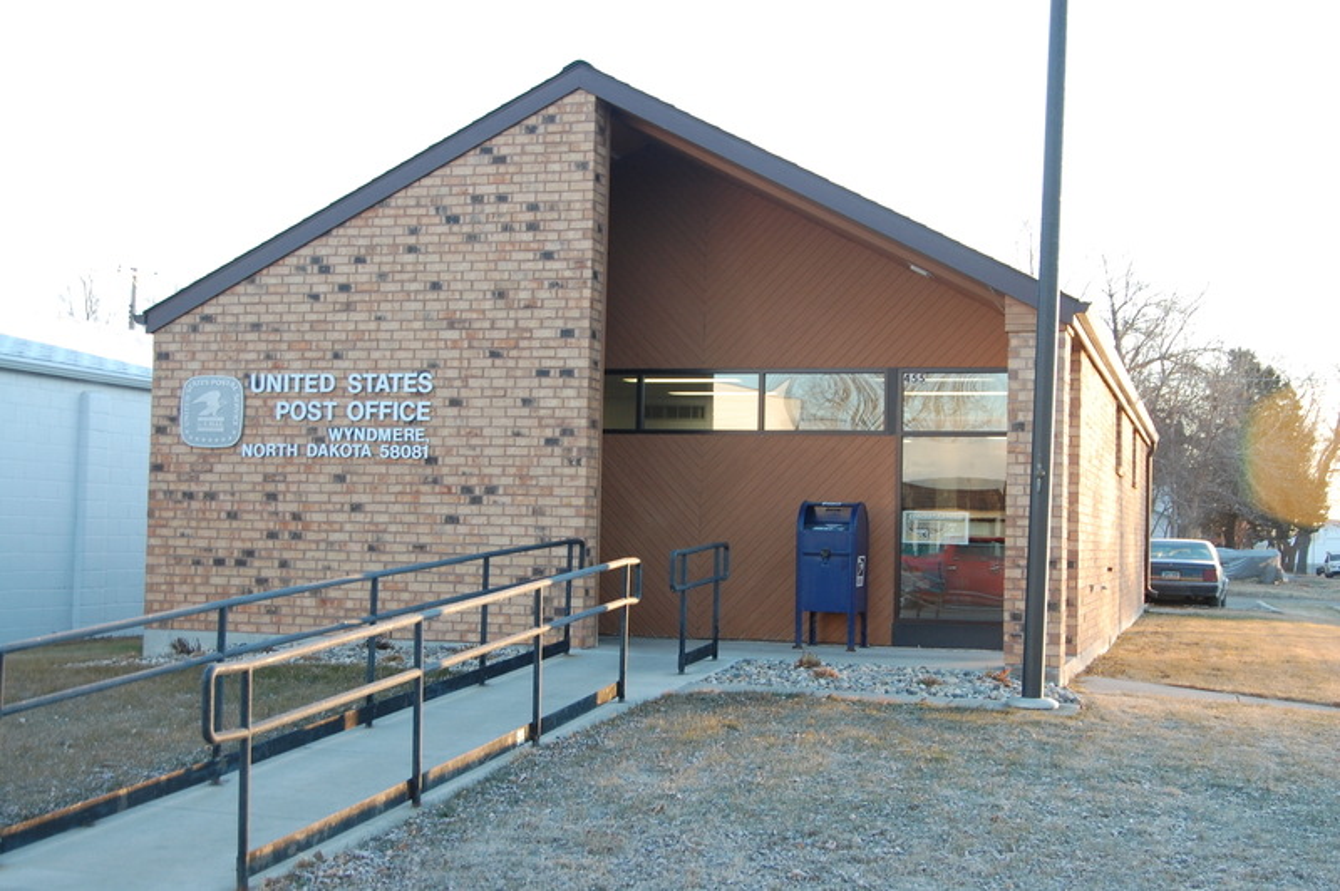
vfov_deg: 28.0
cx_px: 670
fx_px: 1785
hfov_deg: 41.1
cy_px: 446
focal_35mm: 48
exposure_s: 1/100
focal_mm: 32
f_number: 5
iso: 400
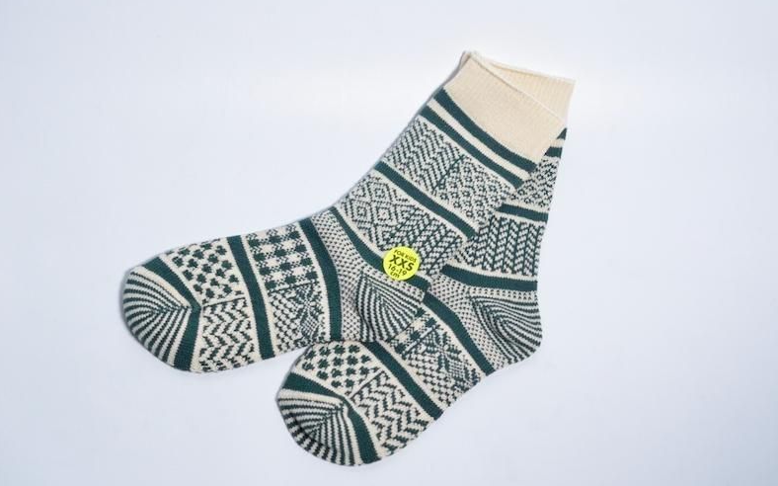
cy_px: 236
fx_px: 1314
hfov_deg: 33.0
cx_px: 391
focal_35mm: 62
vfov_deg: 20.9
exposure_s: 1/125
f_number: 5.6
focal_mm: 40
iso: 800
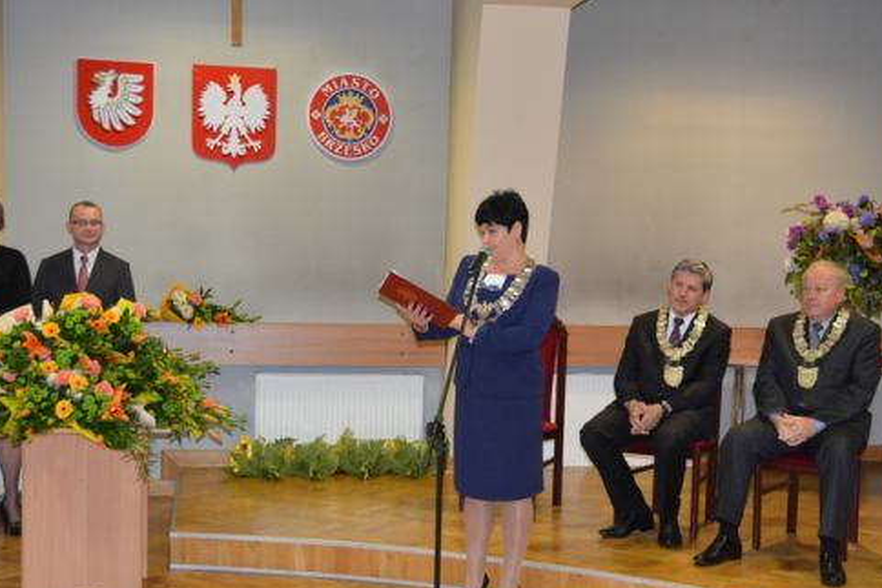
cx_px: 431
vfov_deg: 26.0
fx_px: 1274
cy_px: 333
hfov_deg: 38.2
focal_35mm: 52
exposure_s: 1/60
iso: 1250
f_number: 4
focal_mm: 28
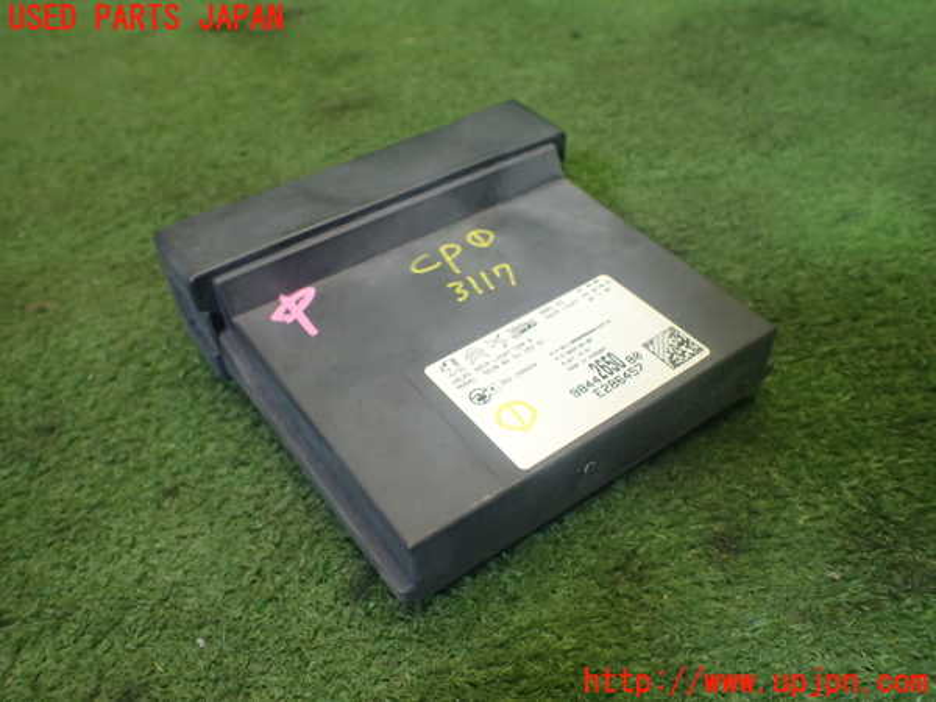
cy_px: 351
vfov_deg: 46.8
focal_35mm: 30
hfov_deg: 60.0
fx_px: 811
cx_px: 468
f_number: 2.3
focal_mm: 5.4
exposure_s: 1/125
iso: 320
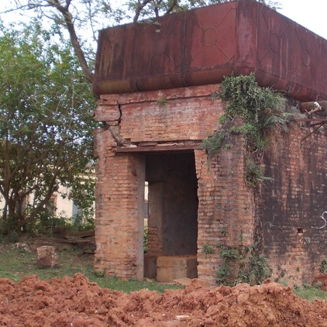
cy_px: 146
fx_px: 652
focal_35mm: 61
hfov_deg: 28.0
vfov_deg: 28.1
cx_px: 222
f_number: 3.1
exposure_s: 1/250
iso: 80
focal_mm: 5.3
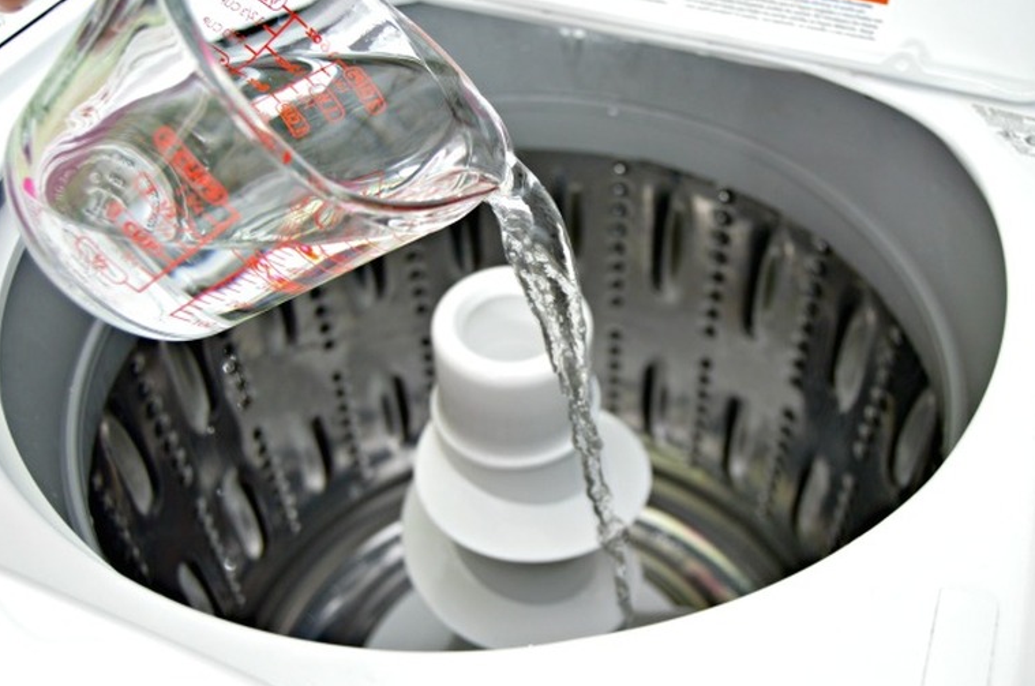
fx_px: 1062
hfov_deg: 52.0
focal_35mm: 37
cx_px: 517
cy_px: 342
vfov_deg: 35.8
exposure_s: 1/30
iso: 800
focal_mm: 24
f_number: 3.8
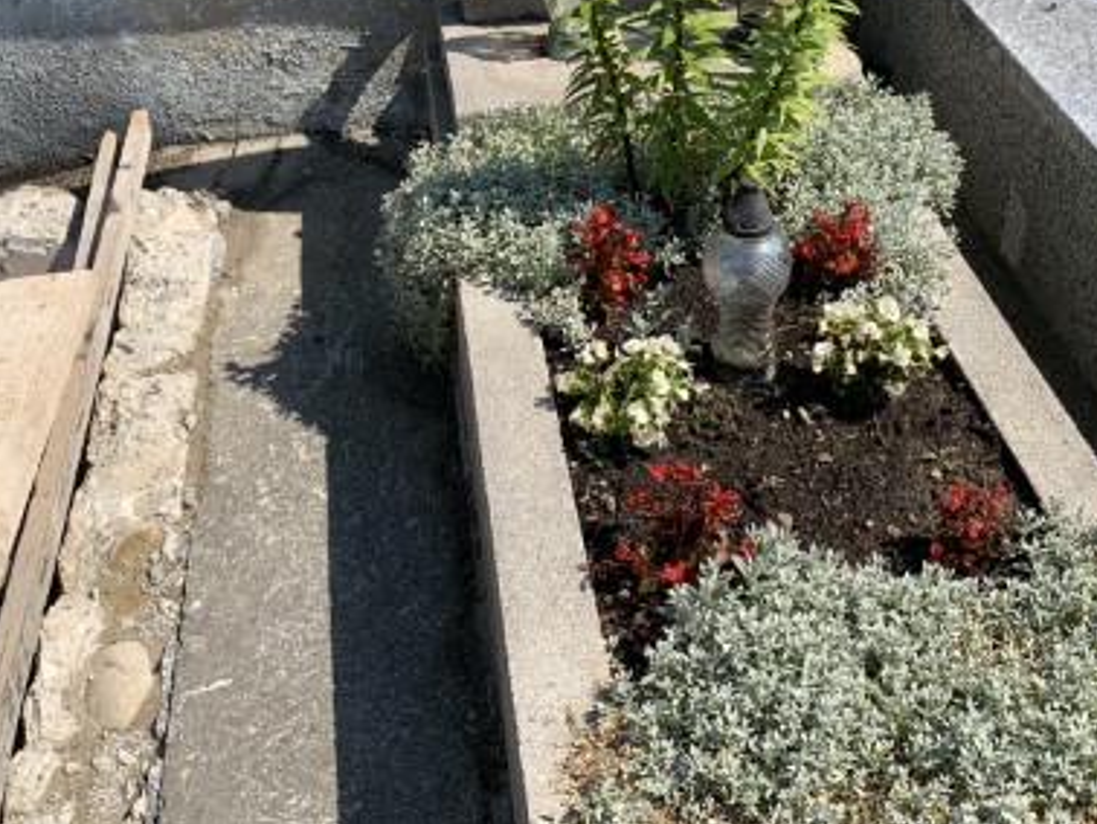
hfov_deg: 42.4
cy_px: 281
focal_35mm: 44
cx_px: 720
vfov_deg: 32.7
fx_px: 1395
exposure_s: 1/2160
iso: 25
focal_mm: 4.25
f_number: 1.8
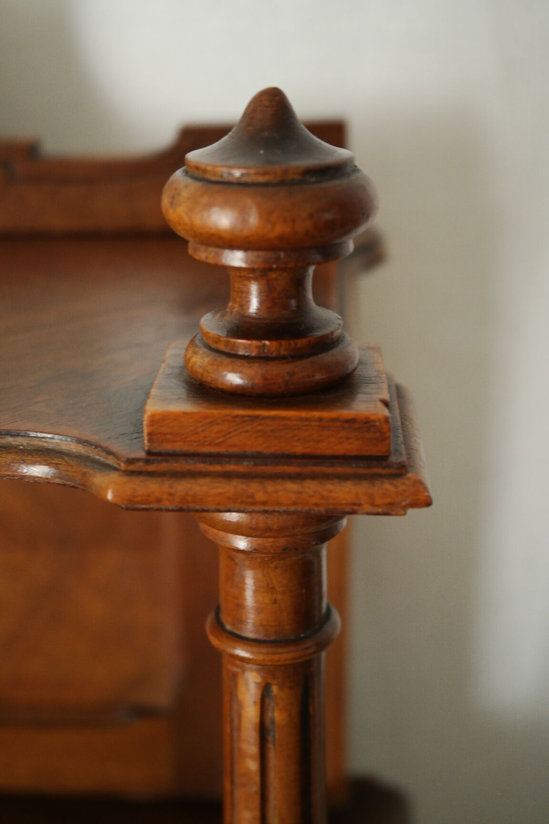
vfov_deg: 37.5
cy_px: 412
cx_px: 274
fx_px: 1212
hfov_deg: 25.5
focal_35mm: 53
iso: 800
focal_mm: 35
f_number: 6.3
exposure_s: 1/30
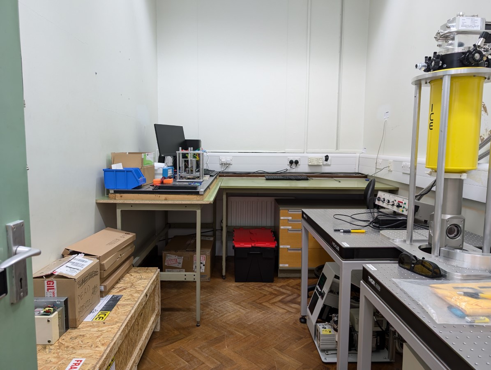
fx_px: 341
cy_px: 185
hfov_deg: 71.5
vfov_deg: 56.9
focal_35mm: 24
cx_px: 246
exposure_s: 1/23.8
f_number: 1.68
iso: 182
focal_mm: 6.9
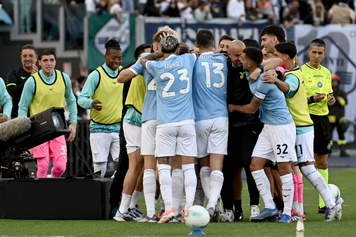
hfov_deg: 5.1
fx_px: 4003
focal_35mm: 405
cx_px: 178
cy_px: 118
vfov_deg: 3.4
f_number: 4
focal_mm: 270
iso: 640
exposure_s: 1/1000
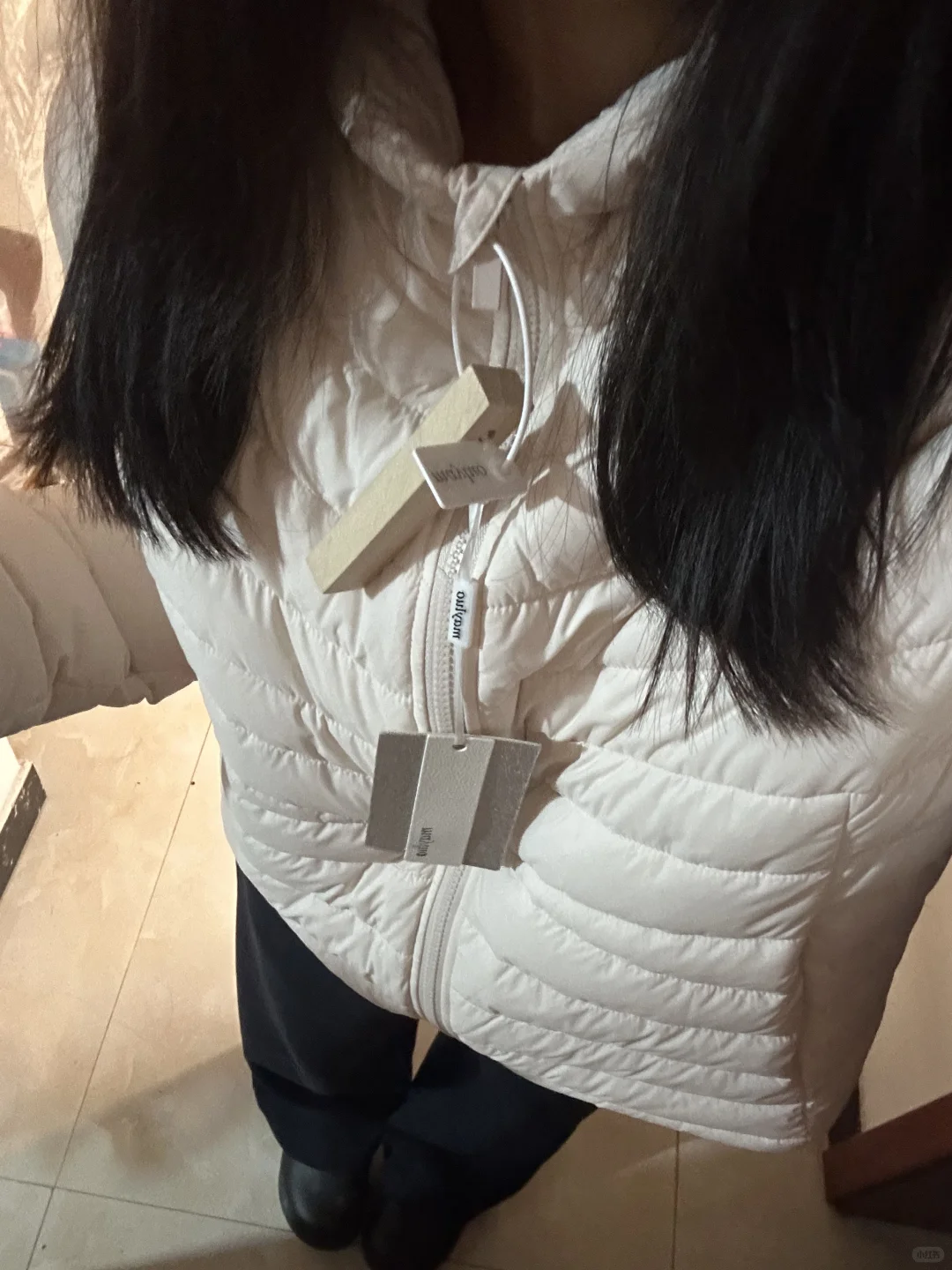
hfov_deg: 46.8
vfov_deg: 60.0
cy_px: 635
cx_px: 476
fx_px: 1100
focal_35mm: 30
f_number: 1.9
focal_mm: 2.69
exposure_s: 1/20
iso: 500
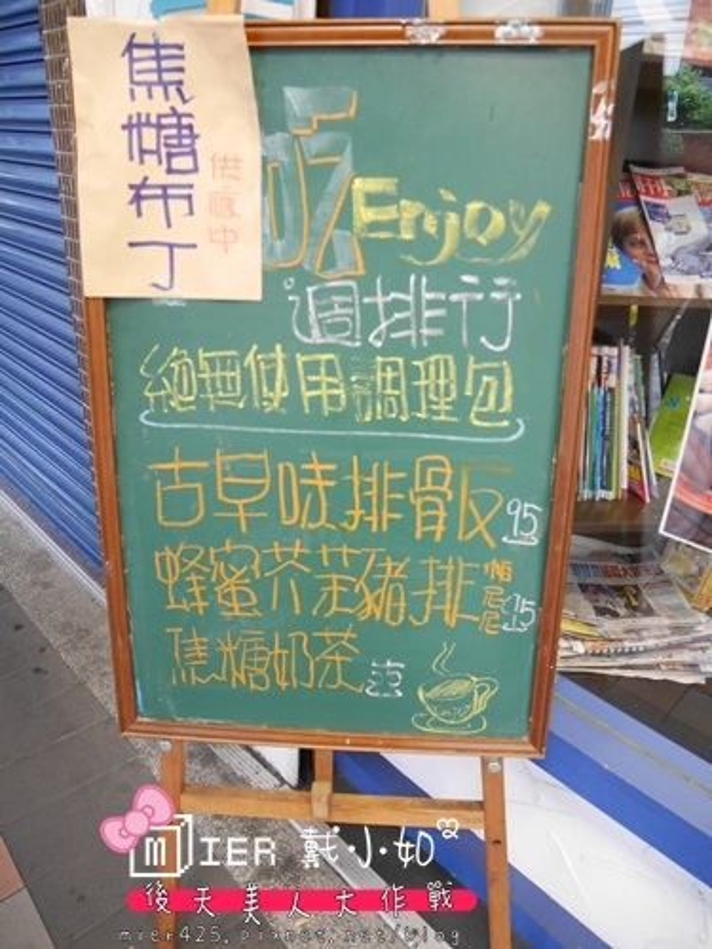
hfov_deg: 56.8
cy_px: 474
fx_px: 658
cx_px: 356
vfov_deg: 71.6
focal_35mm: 24
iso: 2000
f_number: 3.5
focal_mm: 12
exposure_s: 1/60
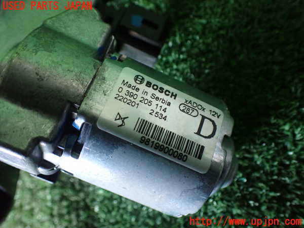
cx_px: 152
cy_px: 114
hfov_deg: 60.0
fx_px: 263
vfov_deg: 46.8
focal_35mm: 30
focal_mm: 5.4
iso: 800
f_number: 2.3
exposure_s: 1/50
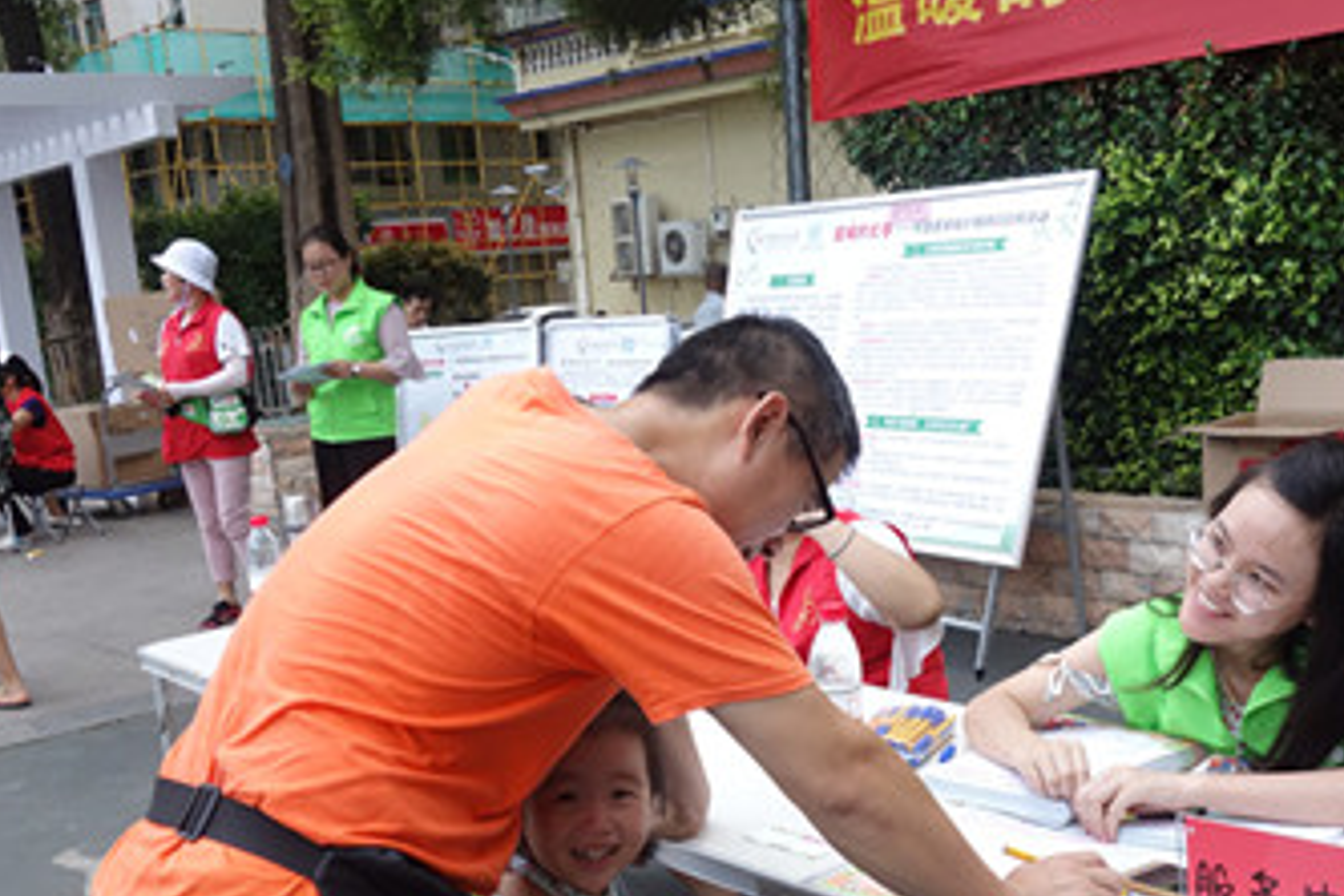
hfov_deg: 46.4
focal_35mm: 42
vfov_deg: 31.5
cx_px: 706
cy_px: 632
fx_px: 1568
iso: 800
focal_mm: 10.4
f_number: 5.6
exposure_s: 1/320
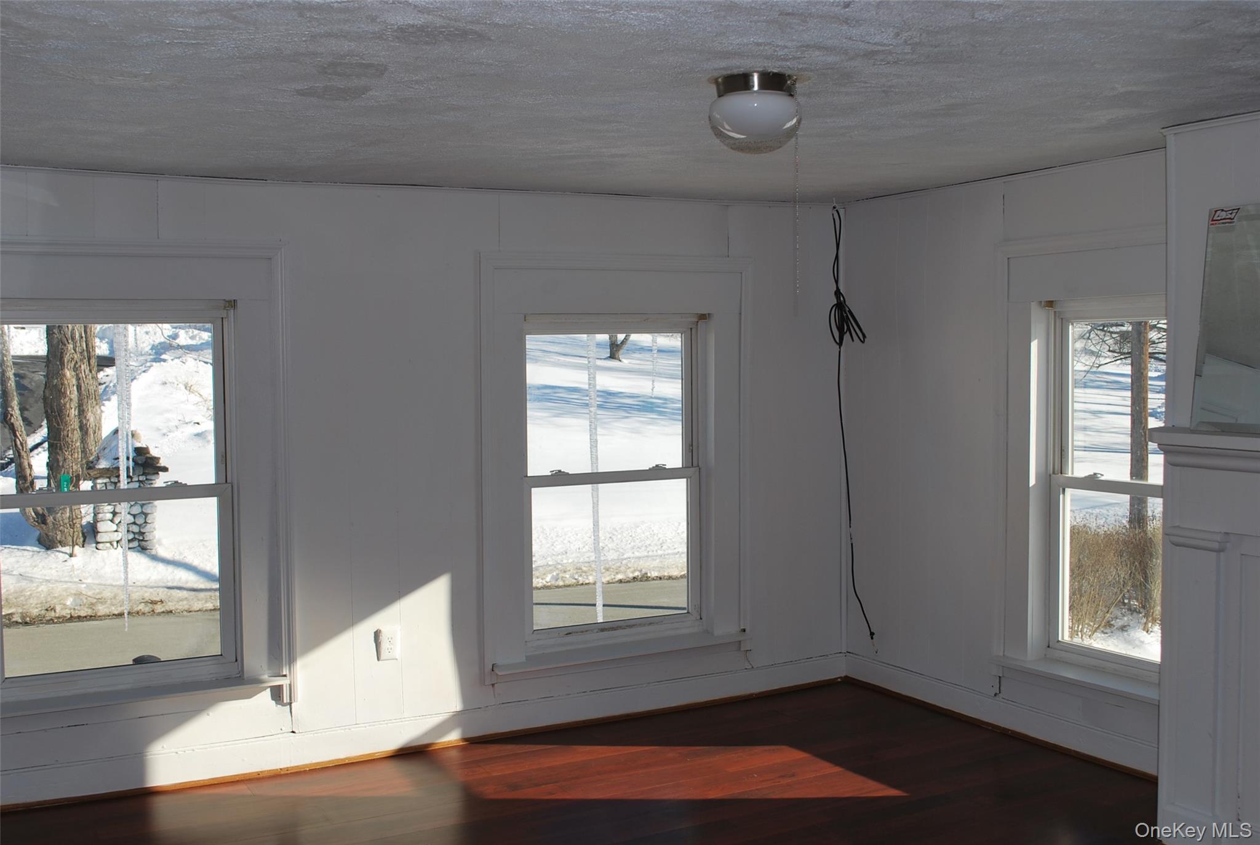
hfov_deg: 49.5
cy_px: 422
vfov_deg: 34.3
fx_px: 1368
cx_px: 630
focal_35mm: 39
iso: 100
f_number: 8
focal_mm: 26
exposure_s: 1/200
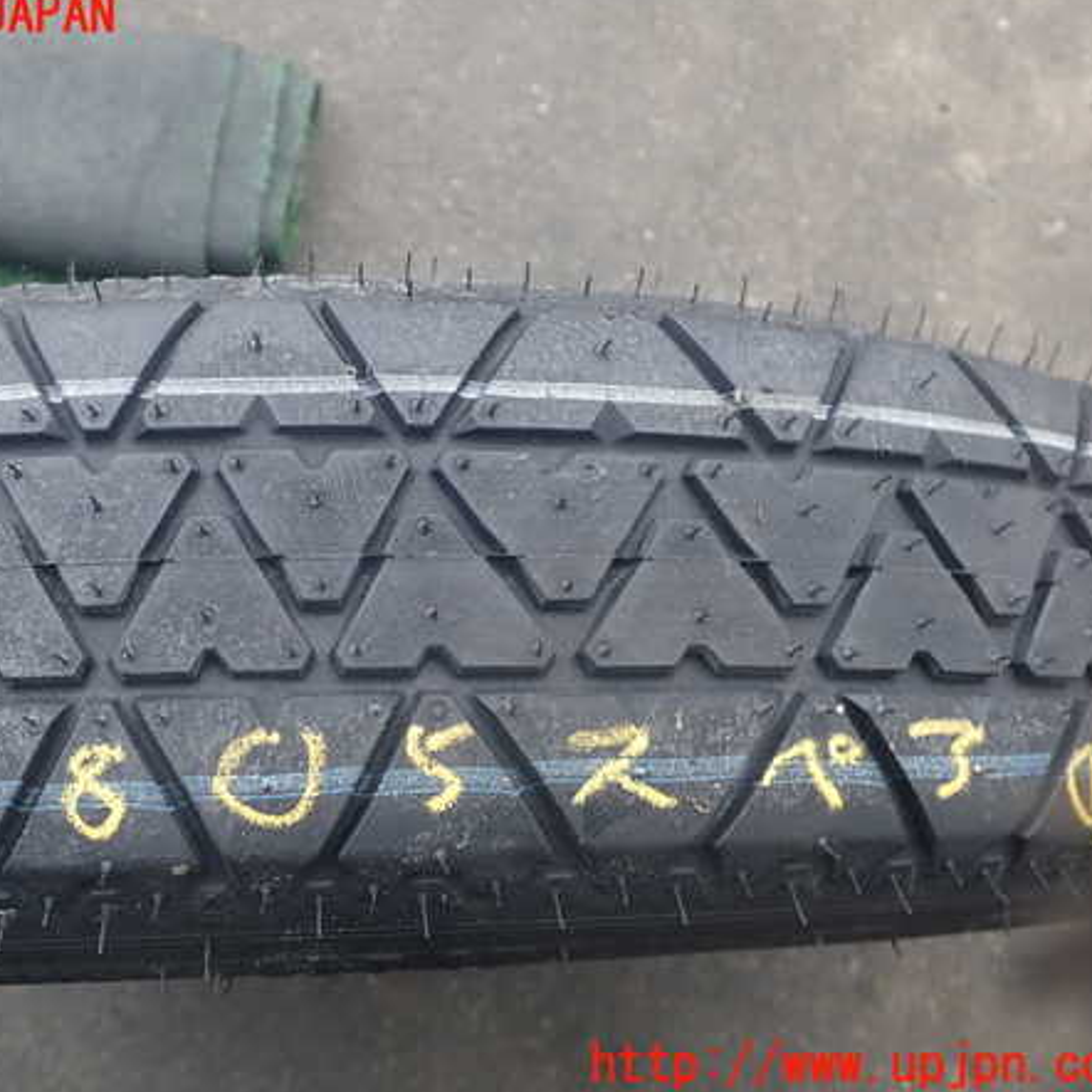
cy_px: 541
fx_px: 1285
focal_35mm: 36
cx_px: 408
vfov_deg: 46.0
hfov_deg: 45.6
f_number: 3.2
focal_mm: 5.4
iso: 100
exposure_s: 1/125
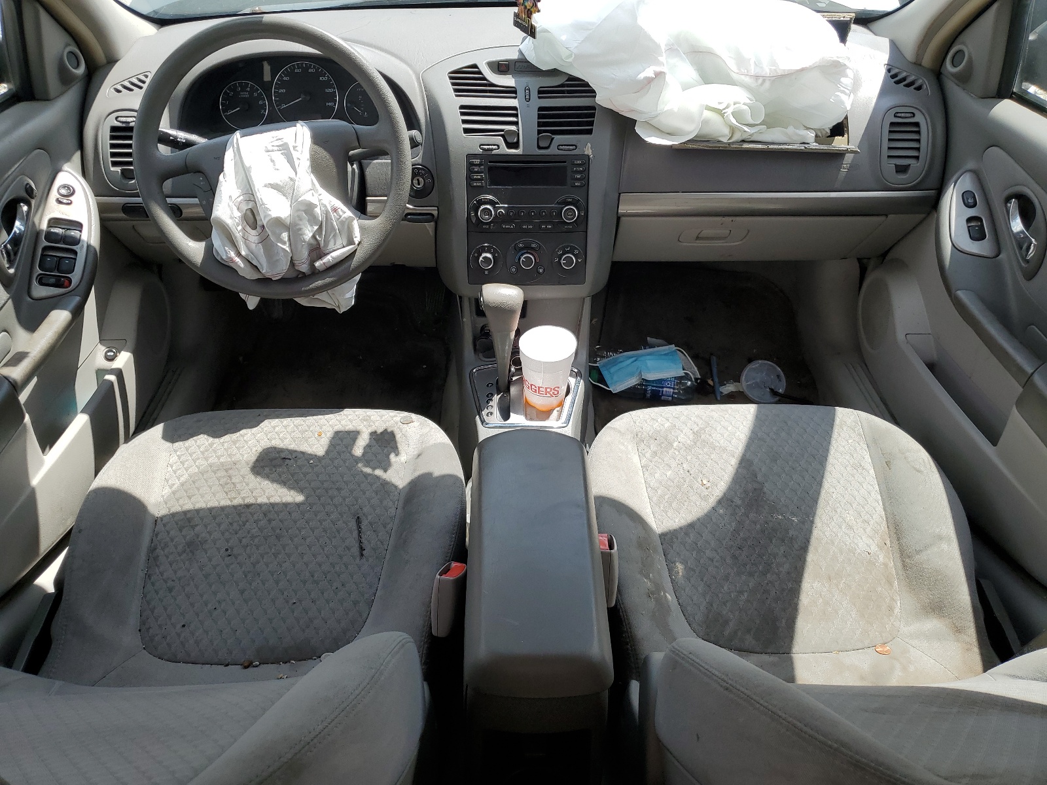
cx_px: 524
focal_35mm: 26
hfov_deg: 67.3
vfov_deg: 53.1
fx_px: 786
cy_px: 392
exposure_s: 1/1250
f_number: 1.5
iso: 50
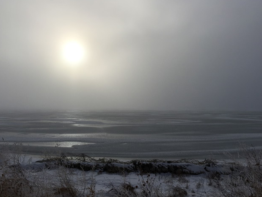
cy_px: 96
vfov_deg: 46.8
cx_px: 131
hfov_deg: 60.0
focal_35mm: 30
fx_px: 227
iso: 32
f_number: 2.2
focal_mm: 4.15
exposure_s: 1/6623
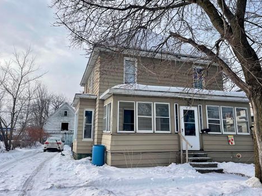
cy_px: 96
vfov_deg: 51.3
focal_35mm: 27
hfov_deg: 65.3
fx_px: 204
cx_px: 122
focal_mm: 5.1
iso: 32
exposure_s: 1/1912
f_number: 1.6
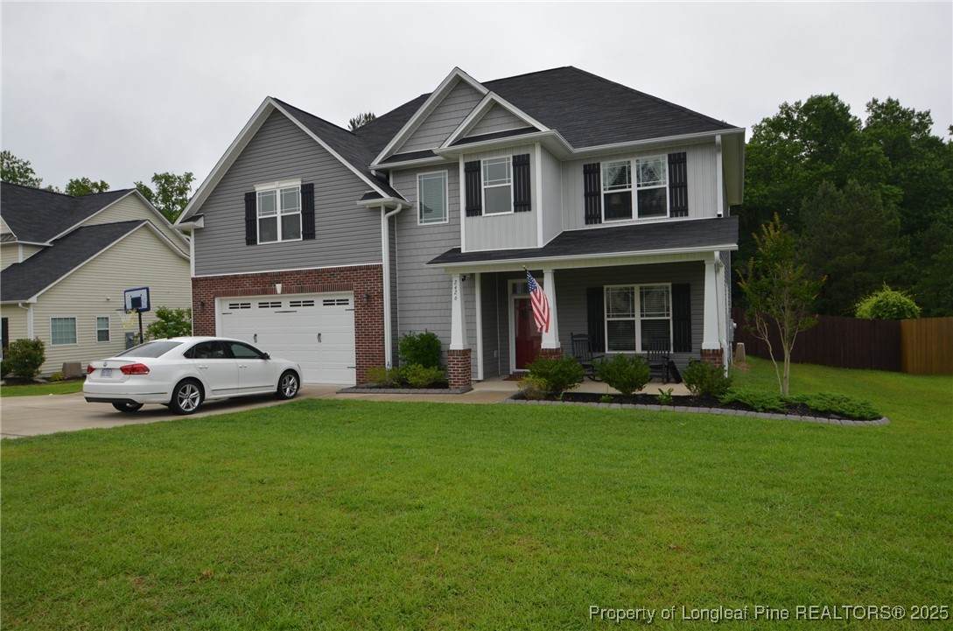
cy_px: 316
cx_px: 476
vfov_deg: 55.9
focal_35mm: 22
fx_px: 594
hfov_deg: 77.4
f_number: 8
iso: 200
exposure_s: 1/250
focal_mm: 15
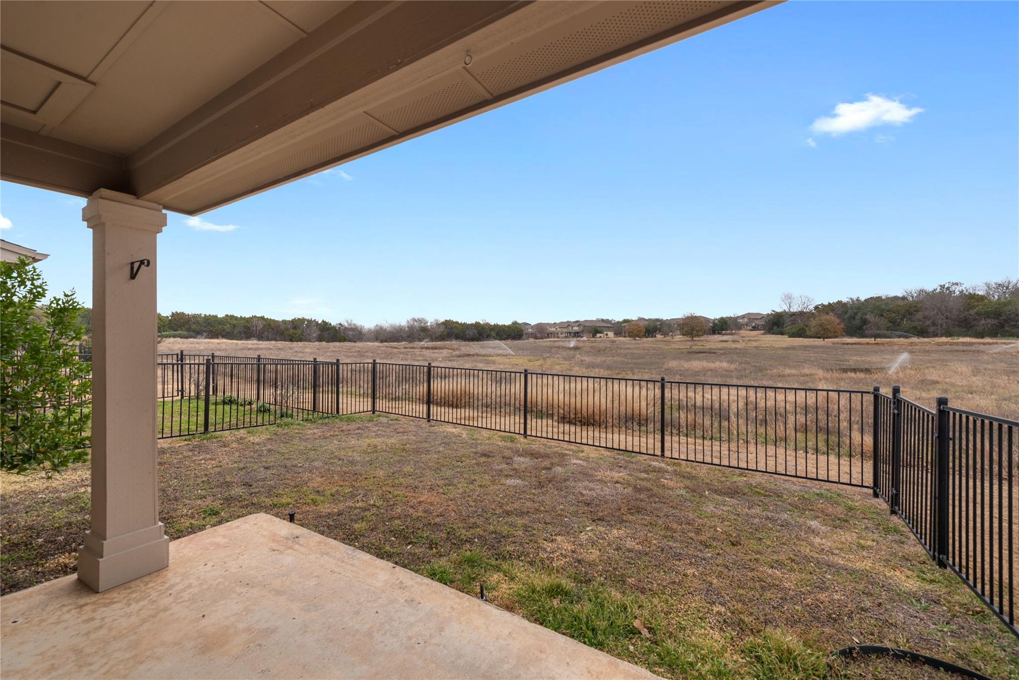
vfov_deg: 81.2
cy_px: 340
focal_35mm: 14
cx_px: 510
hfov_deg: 104.2
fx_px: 396
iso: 400
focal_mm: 14
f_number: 8
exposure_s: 1/40
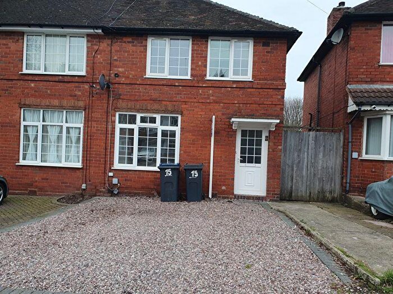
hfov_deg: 67.3
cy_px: 147
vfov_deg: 53.1
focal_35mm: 26
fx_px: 295
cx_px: 196
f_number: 2.4
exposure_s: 1/100
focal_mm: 4.32
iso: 50
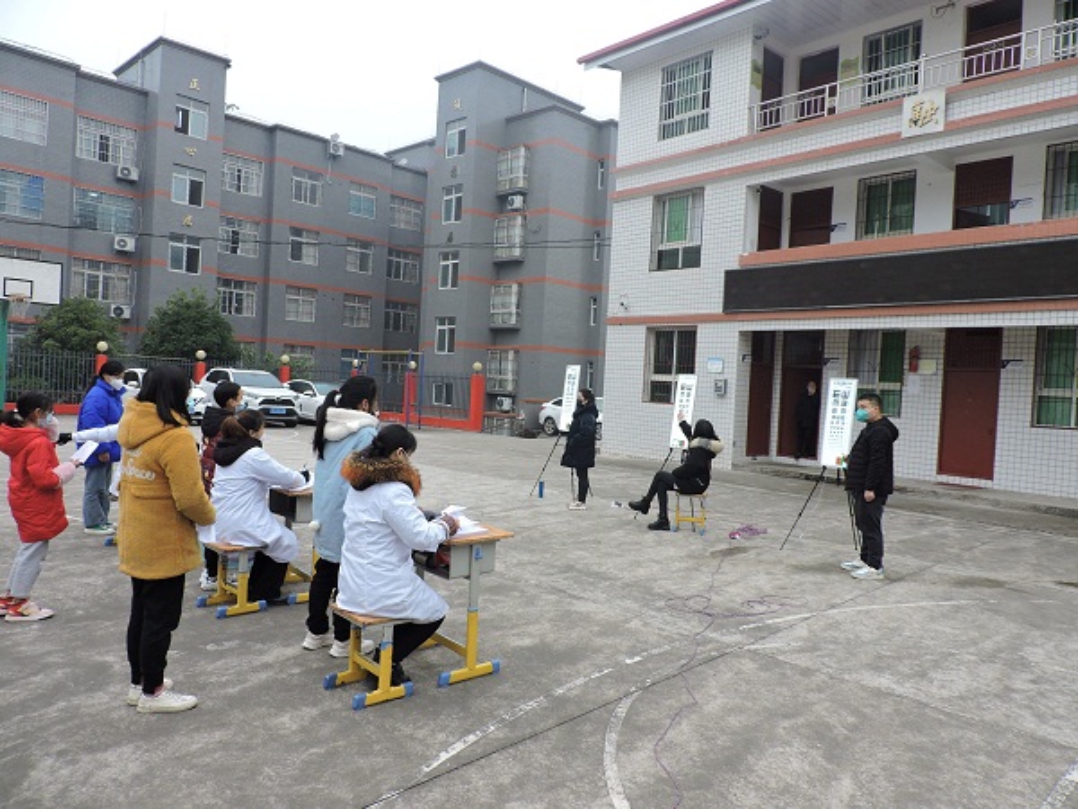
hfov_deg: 71.6
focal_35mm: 24
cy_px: 404
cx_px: 539
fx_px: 747
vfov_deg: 56.8
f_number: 3
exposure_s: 1/60
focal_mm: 4.3
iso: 100
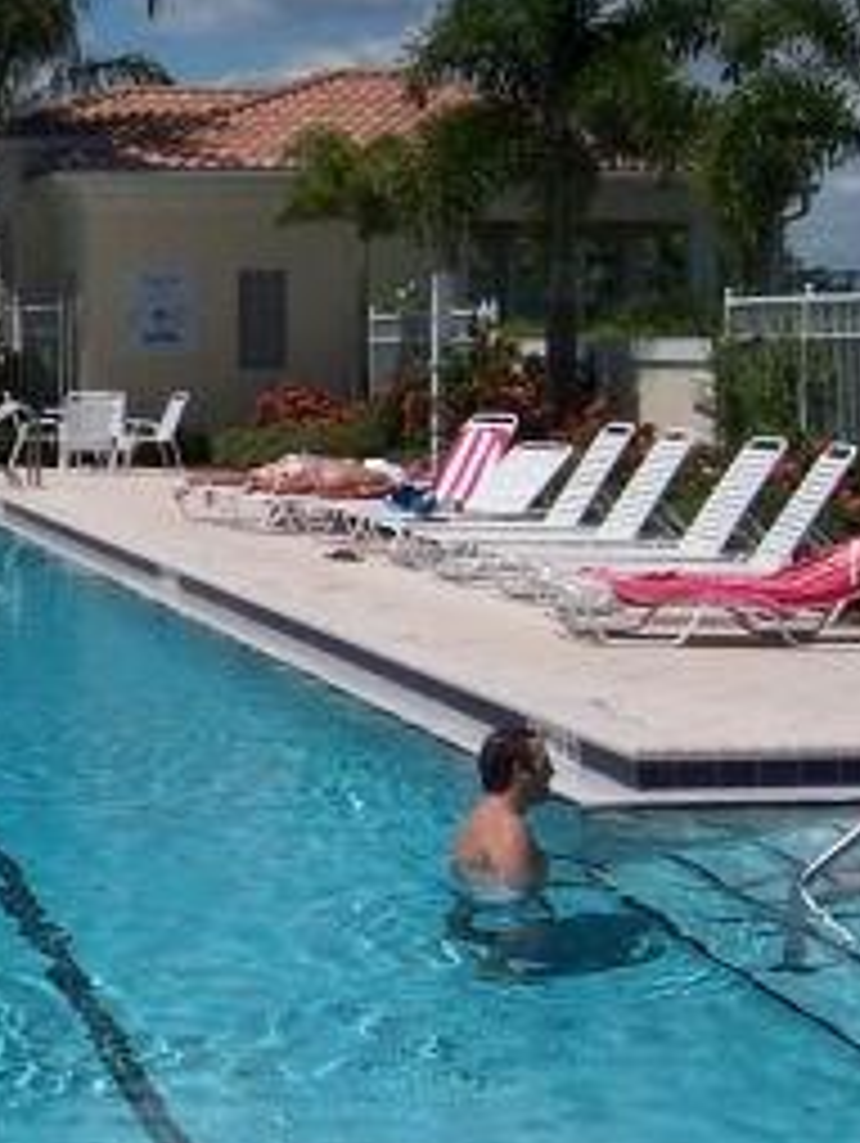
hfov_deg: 16.6
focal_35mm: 83
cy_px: 567
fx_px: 2745
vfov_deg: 23.5
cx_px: -320
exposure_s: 1/1000
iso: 80
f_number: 5.6
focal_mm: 5.5
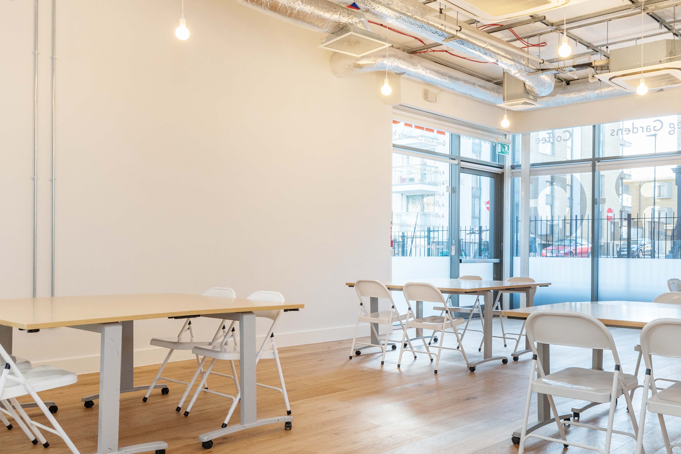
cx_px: 428
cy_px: 243
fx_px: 643
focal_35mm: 34
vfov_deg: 38.9
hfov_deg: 55.1
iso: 400
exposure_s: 1/60
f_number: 8
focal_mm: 20
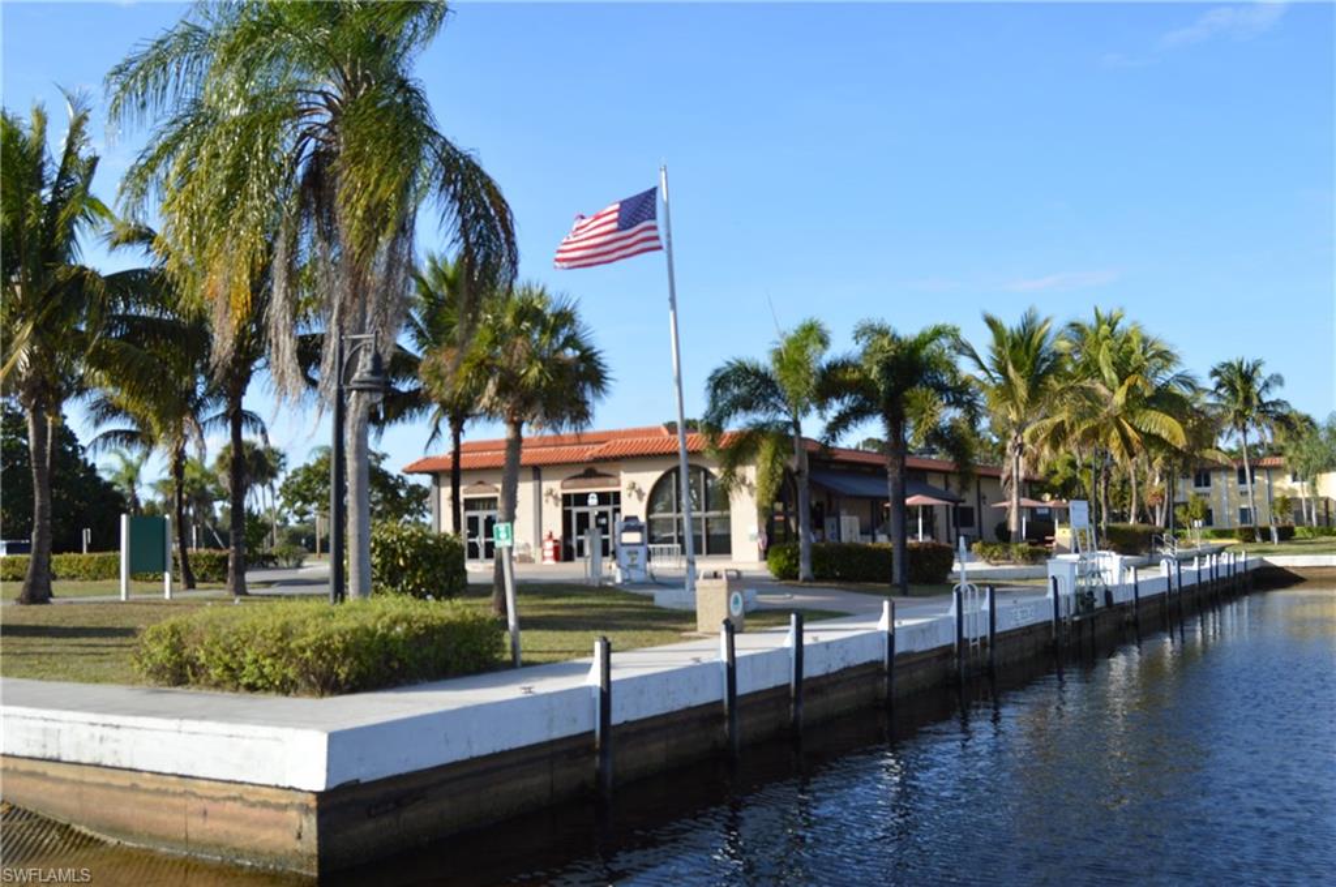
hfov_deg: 55.2
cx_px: 668
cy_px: 444
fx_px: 1279
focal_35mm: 34
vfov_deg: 38.3
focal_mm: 23
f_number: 7.1
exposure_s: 1/200
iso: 100
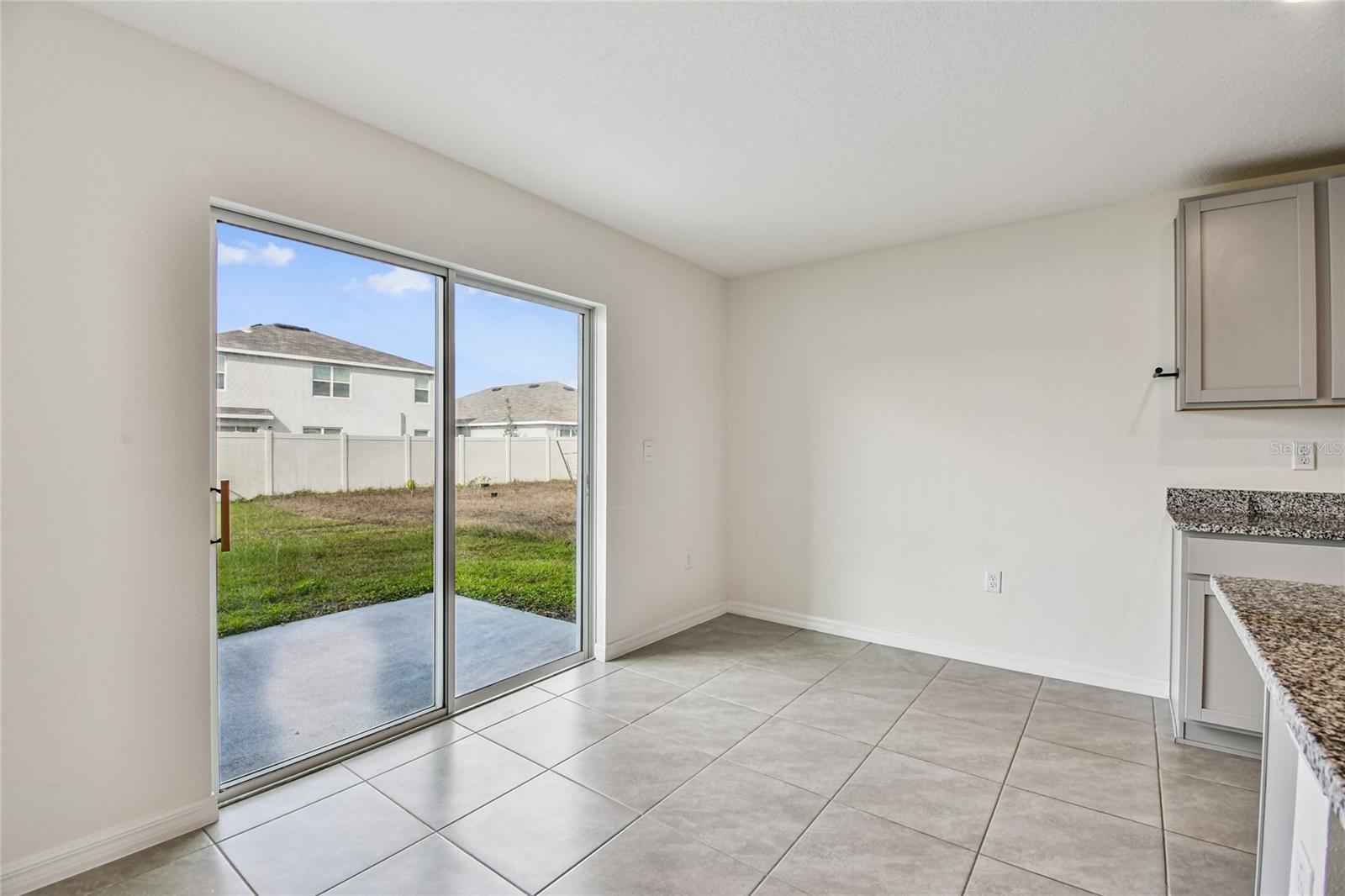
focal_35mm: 15
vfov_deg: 77.3
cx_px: 672
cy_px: 448
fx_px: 560
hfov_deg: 100.4
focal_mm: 10
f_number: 7.1
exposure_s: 1/40
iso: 100
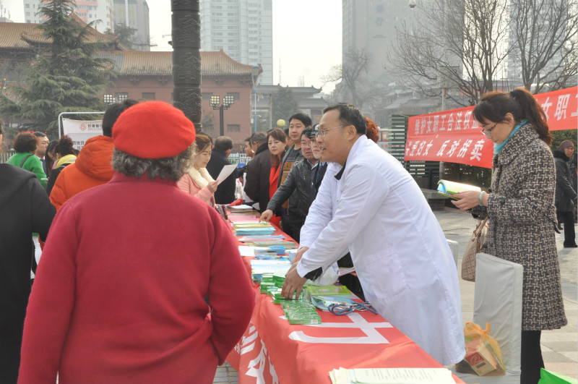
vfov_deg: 25.0
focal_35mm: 54
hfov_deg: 36.9
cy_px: 192
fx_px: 866
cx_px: 289
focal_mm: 36
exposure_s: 1/200
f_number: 11
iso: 400
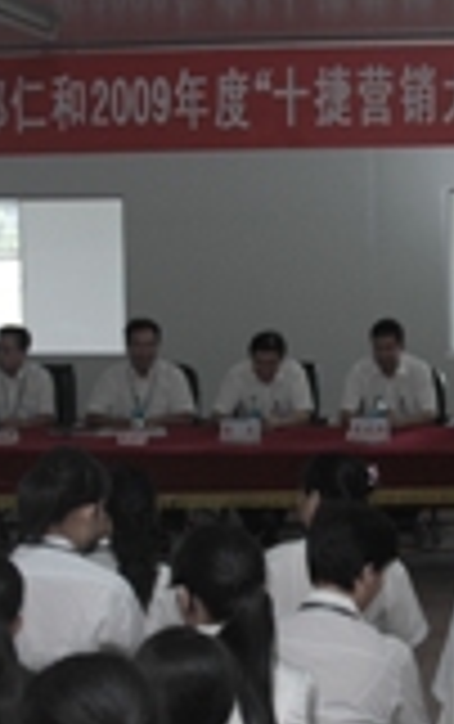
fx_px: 1520
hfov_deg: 16.9
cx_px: 346
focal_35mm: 77
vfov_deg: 26.8
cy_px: 364
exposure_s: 1/60
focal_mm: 18
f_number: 4
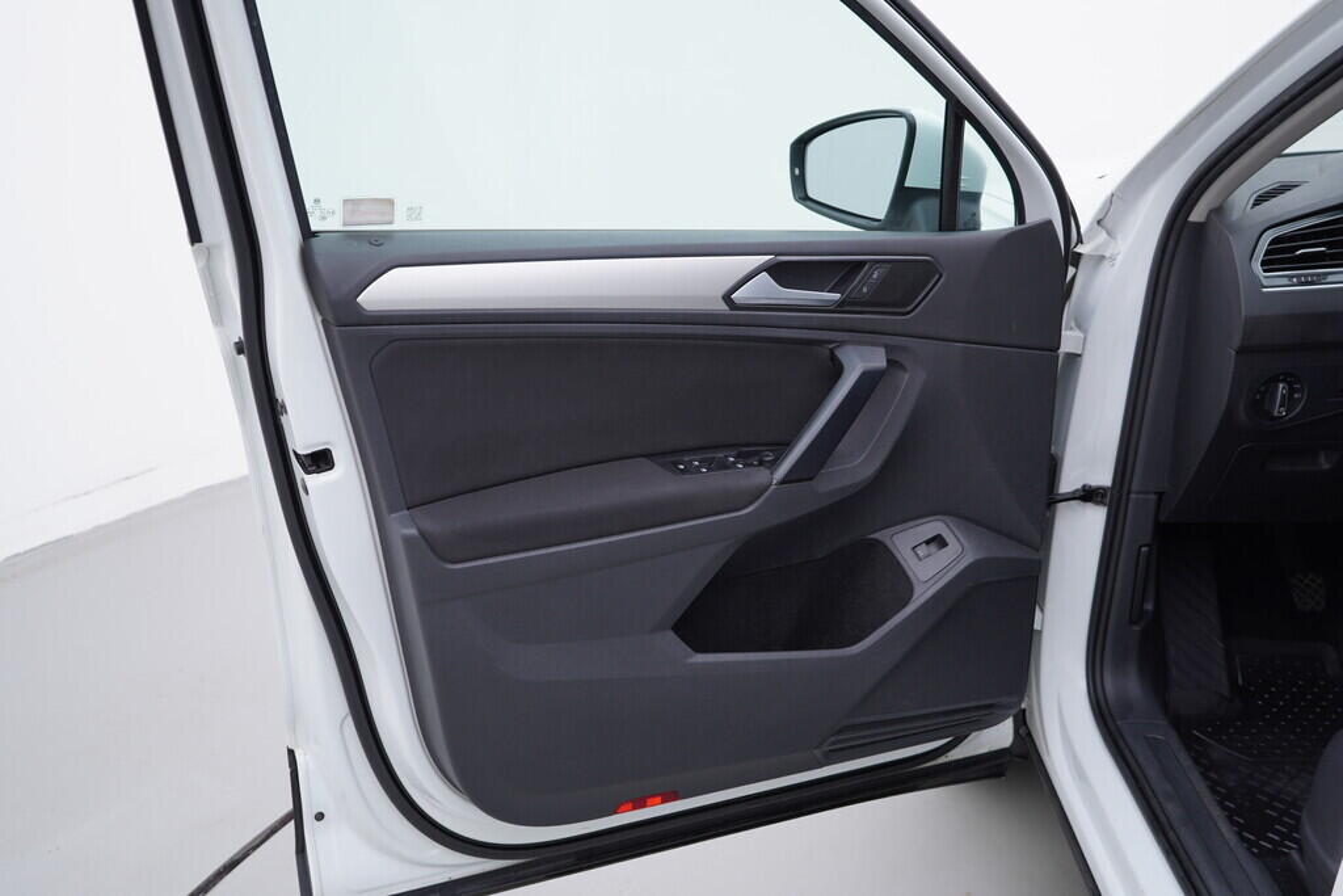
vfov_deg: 36.9
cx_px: 672
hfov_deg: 53.1
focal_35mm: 36
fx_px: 1343
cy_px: 448
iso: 125
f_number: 3.5
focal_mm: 24
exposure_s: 1/60
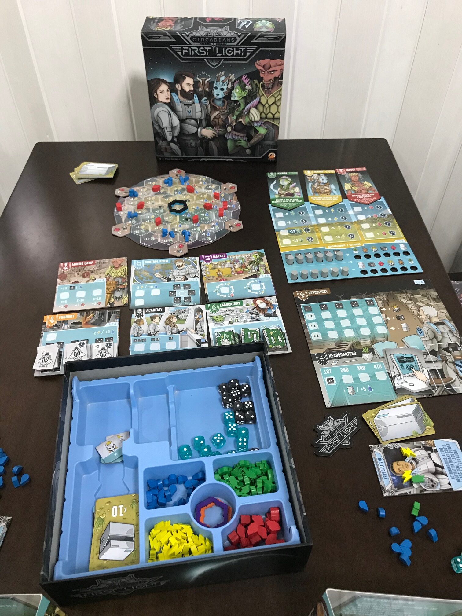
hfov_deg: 49.7
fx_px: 498
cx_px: 231
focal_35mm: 28
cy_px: 308
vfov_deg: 63.4
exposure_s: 1/17
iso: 80
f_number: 1.8
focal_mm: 3.99
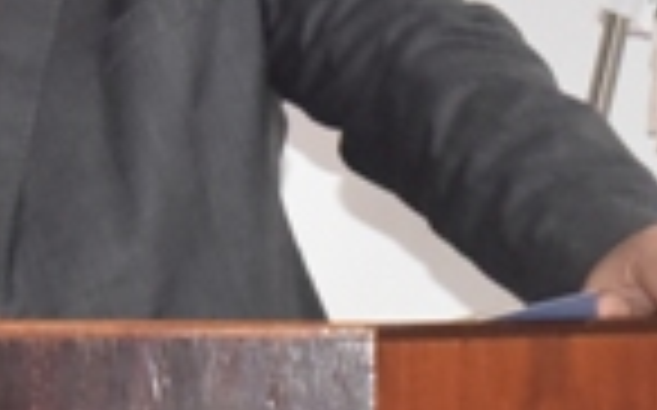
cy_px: 119
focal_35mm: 444
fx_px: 7944
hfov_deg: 4.7
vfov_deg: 3.0
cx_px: 176
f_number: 8
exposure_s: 1/250
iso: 2500
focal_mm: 62
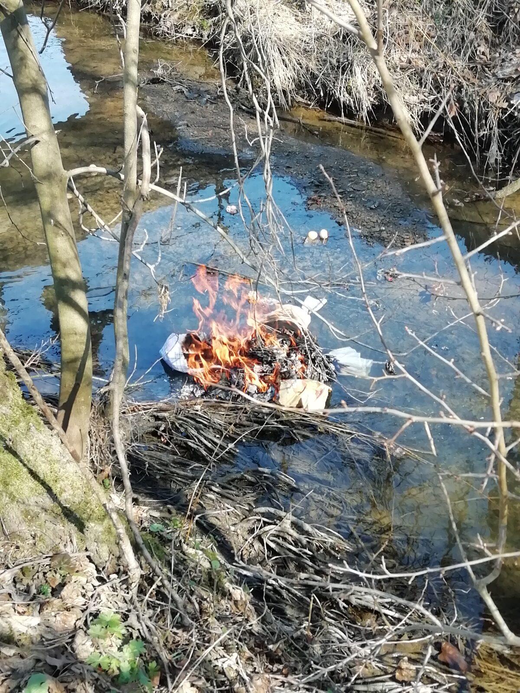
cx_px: 260
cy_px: 346
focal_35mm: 47
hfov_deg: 30.9
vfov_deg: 40.4
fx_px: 941
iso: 50
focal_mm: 3.46
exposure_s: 1/161
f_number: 2.2
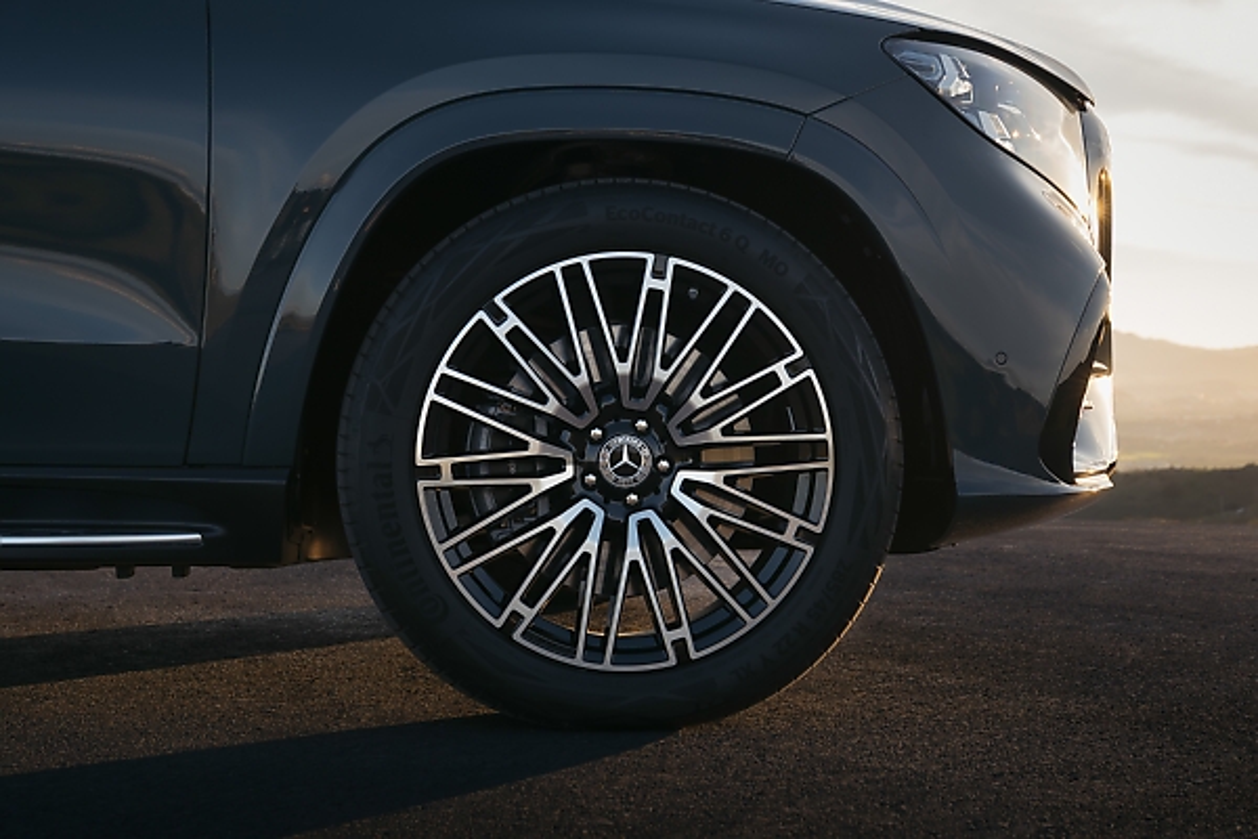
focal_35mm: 35
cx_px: 629
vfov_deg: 37.9
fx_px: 1223
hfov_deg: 54.4
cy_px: 420
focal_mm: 35
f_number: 4.5
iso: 250
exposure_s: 1/320
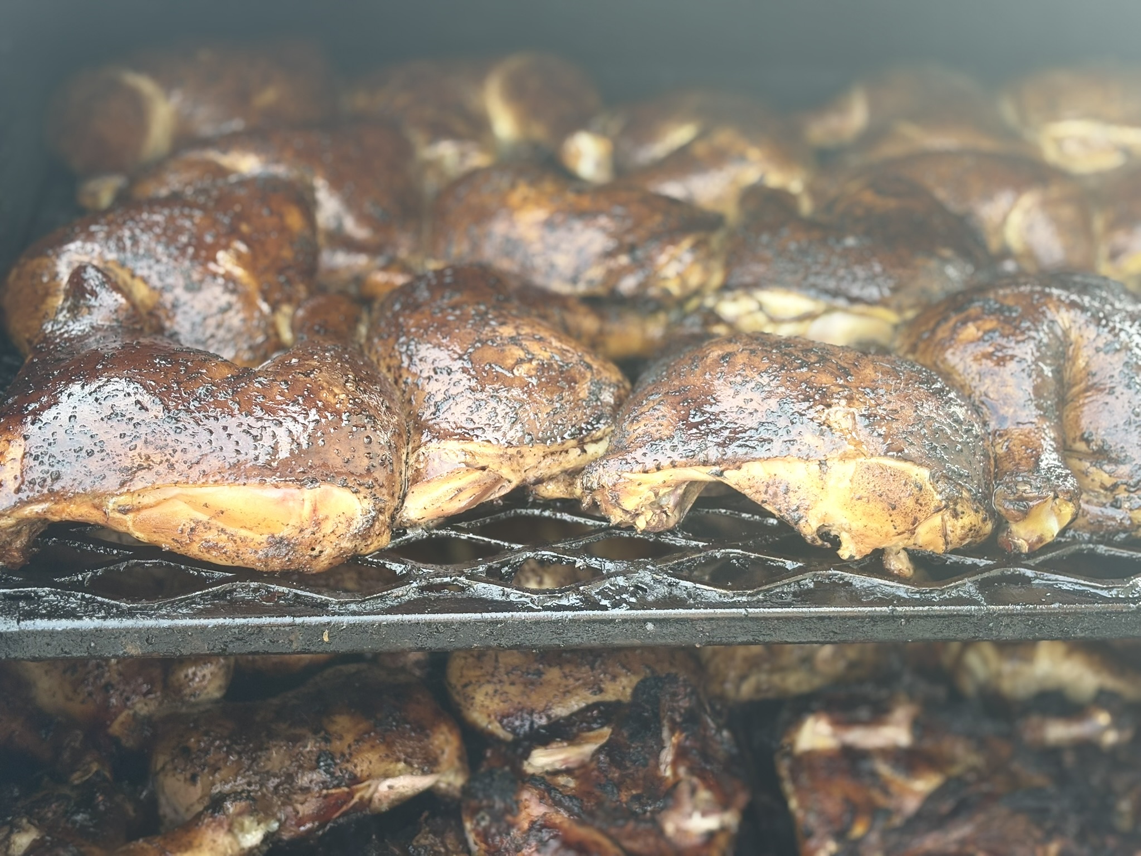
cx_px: 570
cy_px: 428
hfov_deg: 36.8
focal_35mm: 52
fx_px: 1714
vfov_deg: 28.0
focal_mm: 5.96
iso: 50
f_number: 1.6
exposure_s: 1/225
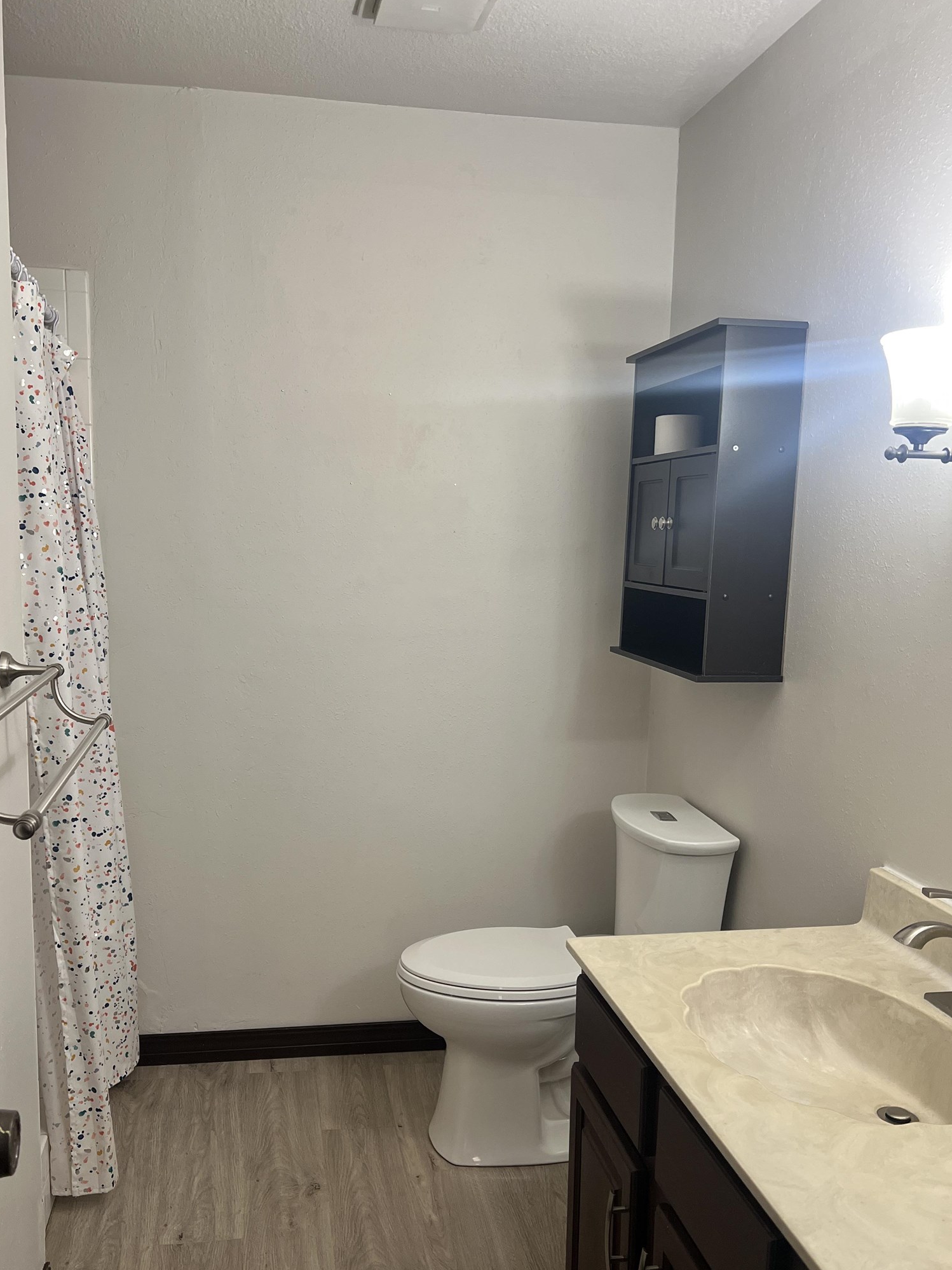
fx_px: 1100
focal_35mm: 30
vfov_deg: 59.9
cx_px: 423
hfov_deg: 46.7
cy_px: 695
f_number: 1.5
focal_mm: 5.7
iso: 125
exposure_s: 1/118
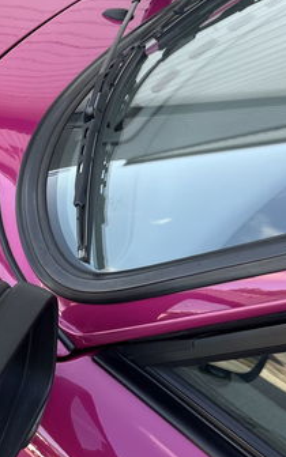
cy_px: 243
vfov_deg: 32.5
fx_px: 786
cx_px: -133
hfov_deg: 18.5
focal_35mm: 63
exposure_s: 1/232
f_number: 1.6
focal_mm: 5.1
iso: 40
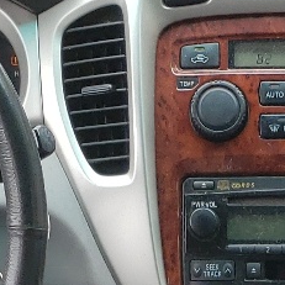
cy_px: 609
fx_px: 1481
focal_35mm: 159
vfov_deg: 10.0
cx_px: 275
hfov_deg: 10.9
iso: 50
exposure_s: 1/323
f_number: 1.5
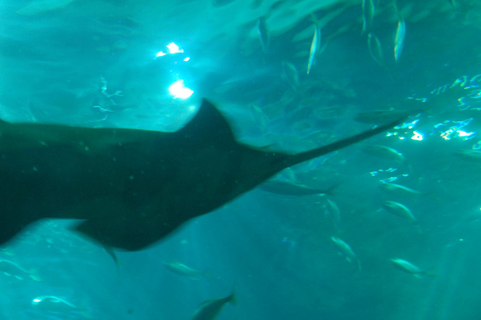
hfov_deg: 35.1
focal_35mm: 57
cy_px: 160
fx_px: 761
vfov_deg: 23.7
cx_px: 240
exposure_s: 1/10
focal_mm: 38
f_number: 4.8
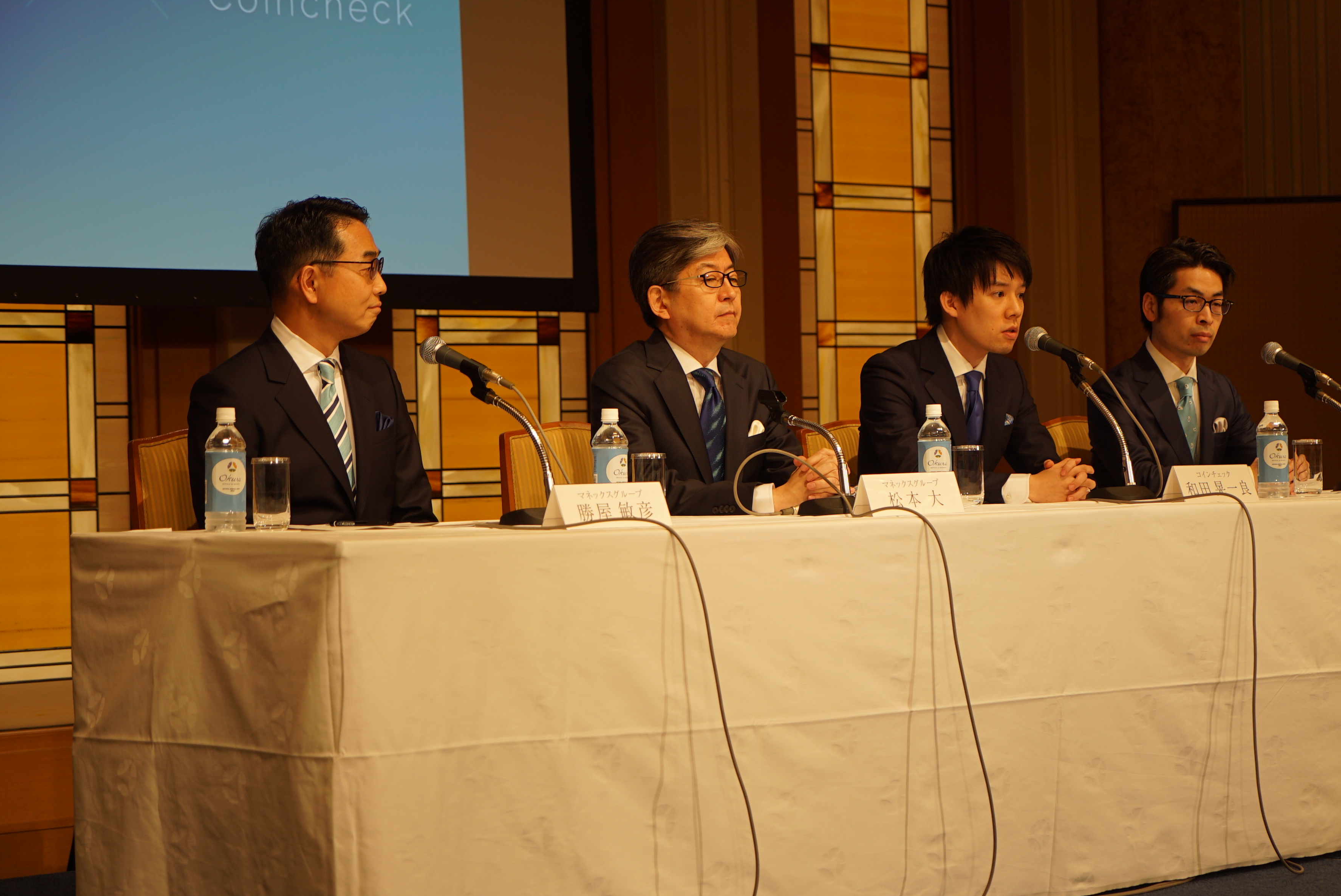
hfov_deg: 24.2
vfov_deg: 16.3
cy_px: 427
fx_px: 3131
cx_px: 755
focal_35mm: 84
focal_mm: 70
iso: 250
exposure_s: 1/80
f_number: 4
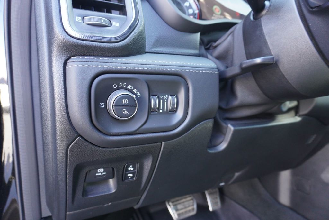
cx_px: 164
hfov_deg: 73.7
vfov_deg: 53.2
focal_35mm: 24
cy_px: 110
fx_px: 219
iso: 1000
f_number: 4
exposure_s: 1/60
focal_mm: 16
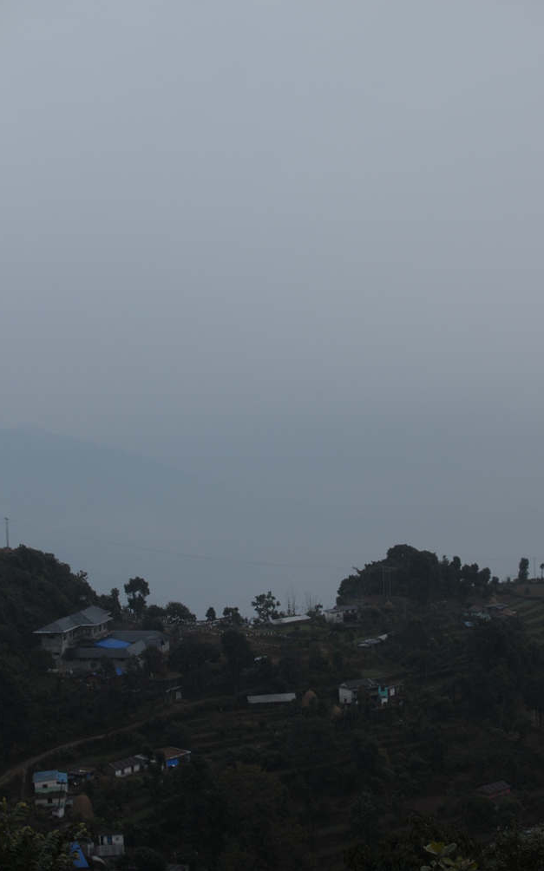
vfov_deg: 37.2
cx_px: 271
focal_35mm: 55
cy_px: 442
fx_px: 1294
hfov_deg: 23.7
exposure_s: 1/60
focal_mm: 35
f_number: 4
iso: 200
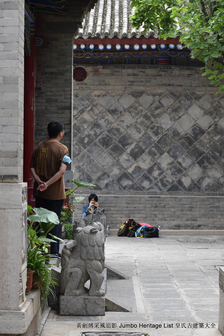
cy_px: 168
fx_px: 979
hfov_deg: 13.1
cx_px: 112
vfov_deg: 19.4
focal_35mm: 105
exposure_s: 1/250
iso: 250
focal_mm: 70
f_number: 5.6
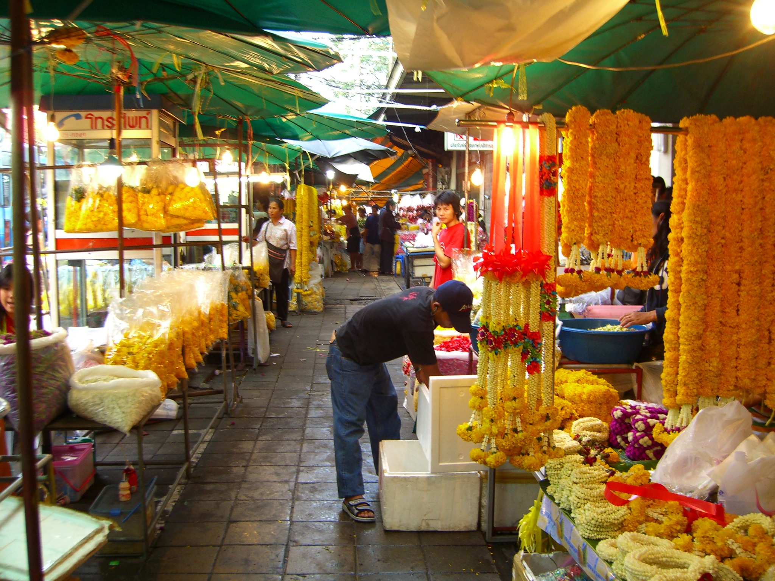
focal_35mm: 38
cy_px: 290
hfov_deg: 49.0
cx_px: 388
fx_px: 851
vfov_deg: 37.7
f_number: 2.8
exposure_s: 1/40
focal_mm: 7.9
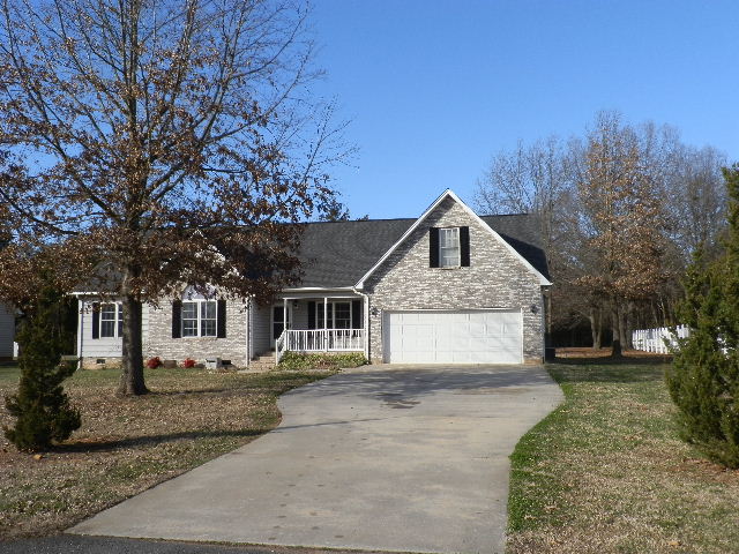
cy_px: 277
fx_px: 662
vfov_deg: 45.4
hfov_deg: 58.4
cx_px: 370
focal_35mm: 31
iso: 80
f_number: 3.4
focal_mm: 5.55
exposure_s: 1/800
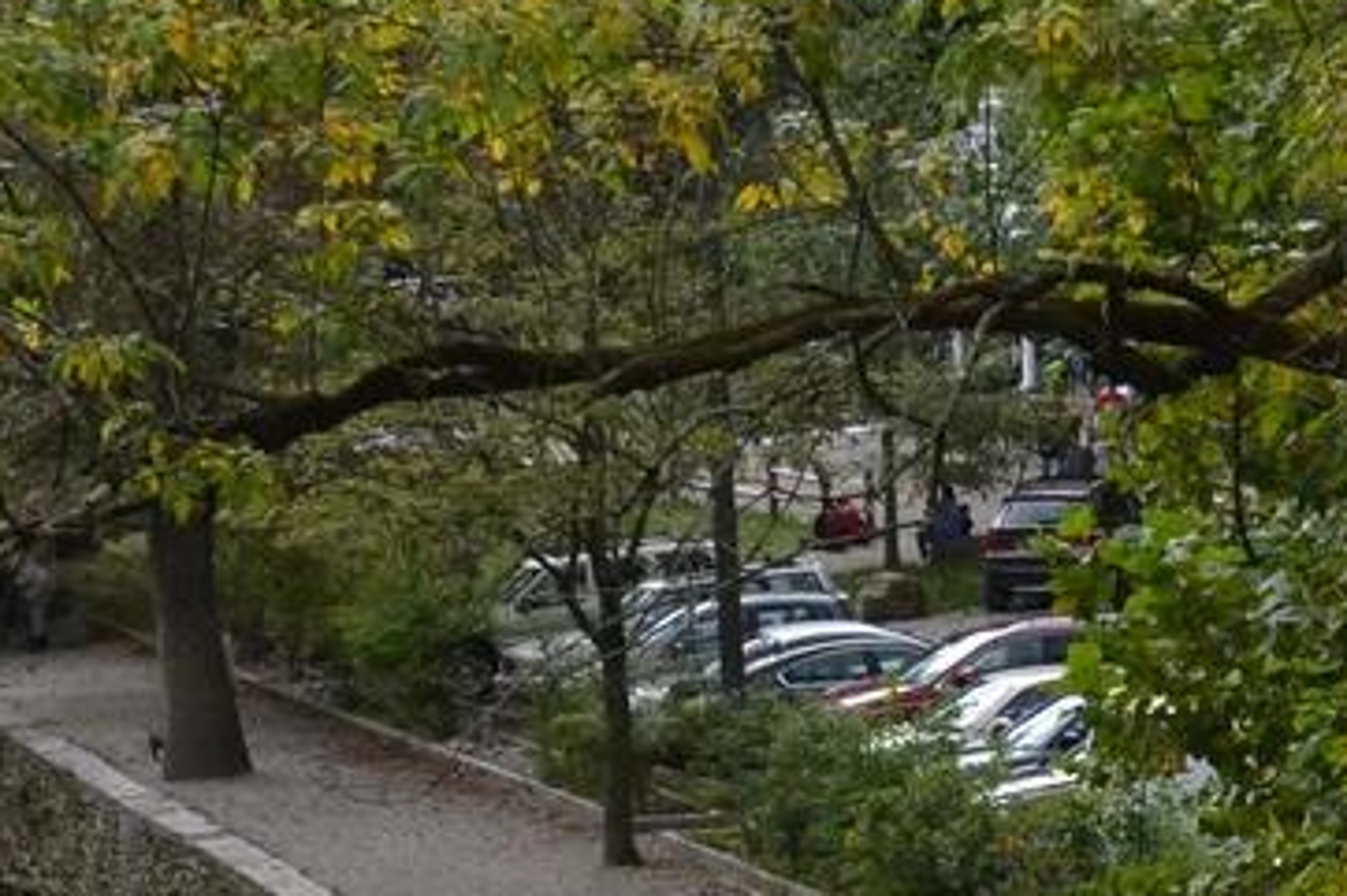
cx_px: 897
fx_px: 7031
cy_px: 1416
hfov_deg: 10.9
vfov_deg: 7.2
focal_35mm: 188
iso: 100
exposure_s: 1/125
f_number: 5.6
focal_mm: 28
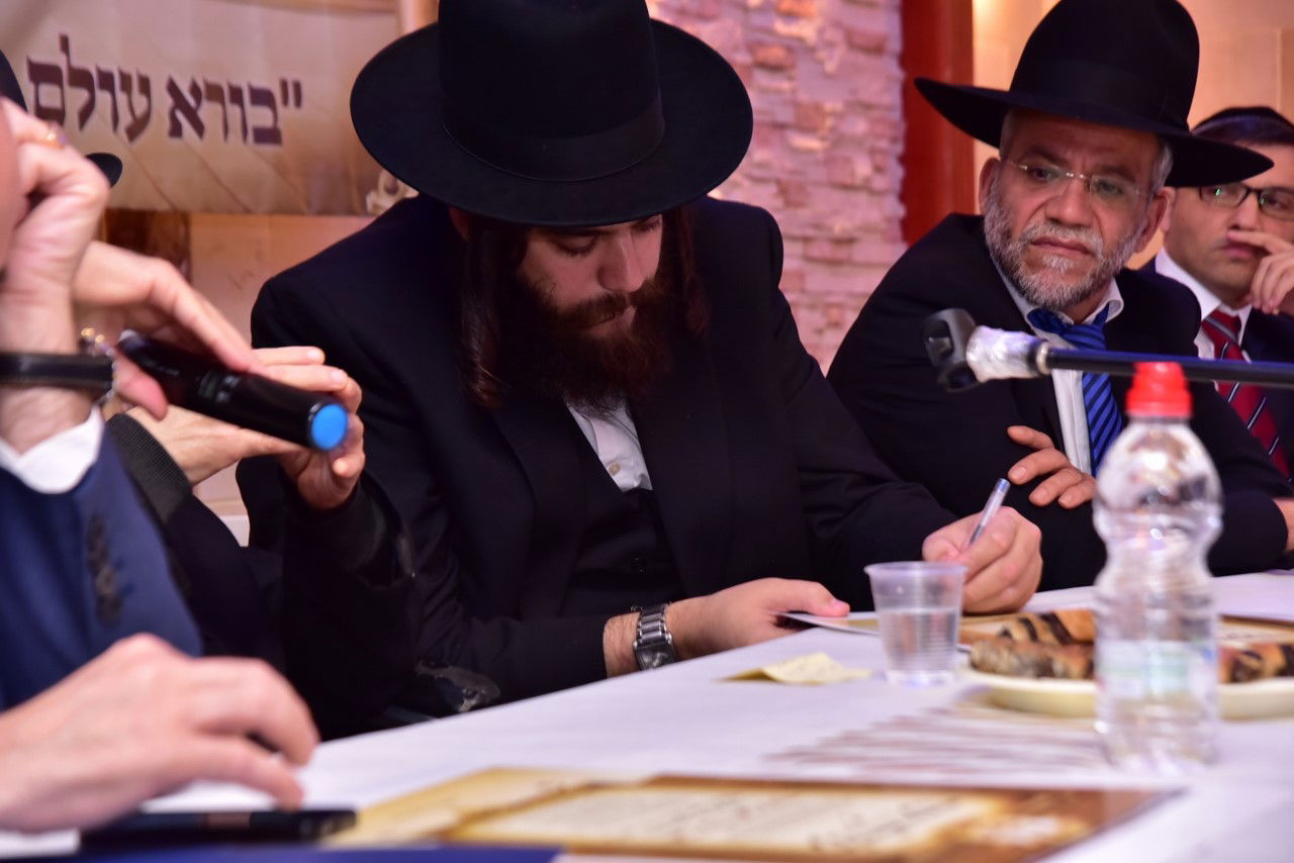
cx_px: 647
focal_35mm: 92
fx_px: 3307
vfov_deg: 14.9
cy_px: 432
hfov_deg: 22.1
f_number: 6.3
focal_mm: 92
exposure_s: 1/125
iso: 1250
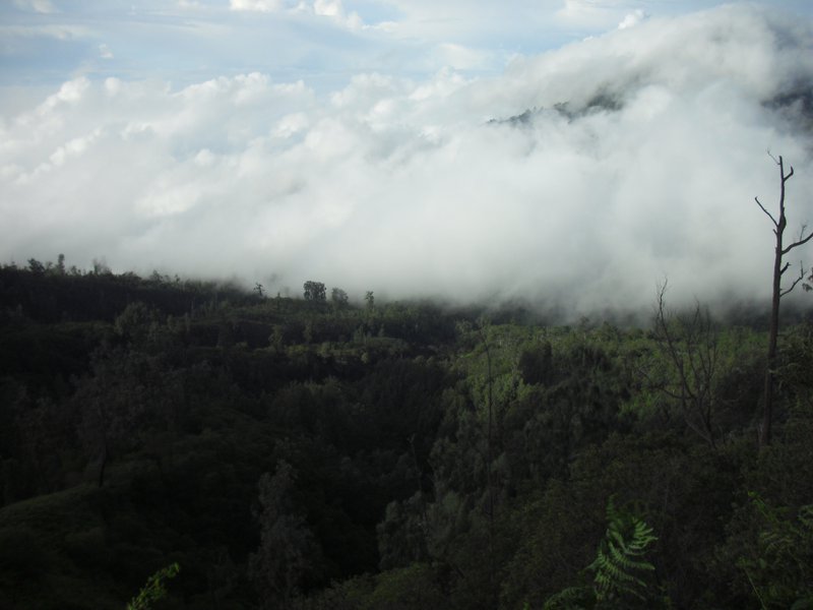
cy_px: 305
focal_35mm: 38
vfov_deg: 37.7
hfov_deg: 49.0
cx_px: 406
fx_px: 892
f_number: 8
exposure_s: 1/320
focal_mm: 6.2
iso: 100
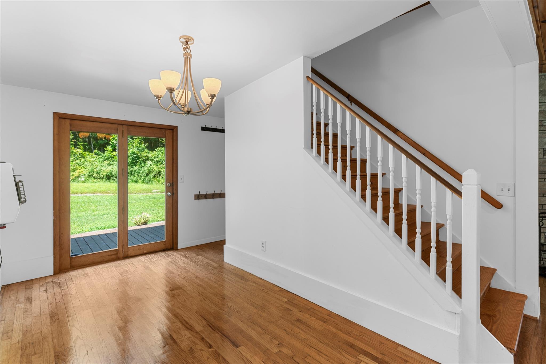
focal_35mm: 17
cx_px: 273
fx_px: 258
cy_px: 182
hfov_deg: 93.3
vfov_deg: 70.4
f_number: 8
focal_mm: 17
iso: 320
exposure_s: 1/3
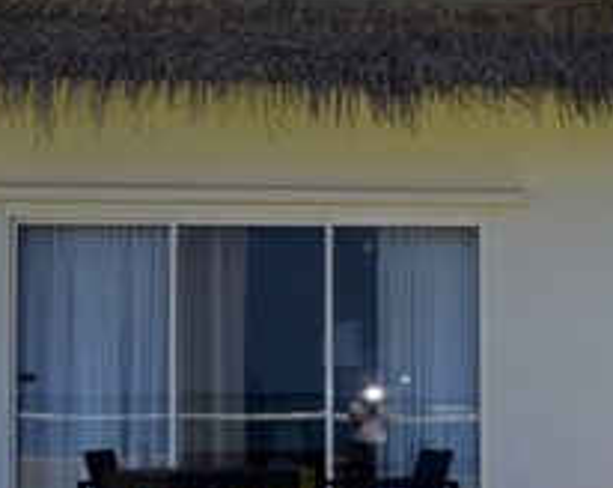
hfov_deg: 15.7
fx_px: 2079
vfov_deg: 13.4
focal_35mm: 115
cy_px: 298
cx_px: 863
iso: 100
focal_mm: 21
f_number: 8
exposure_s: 1/250
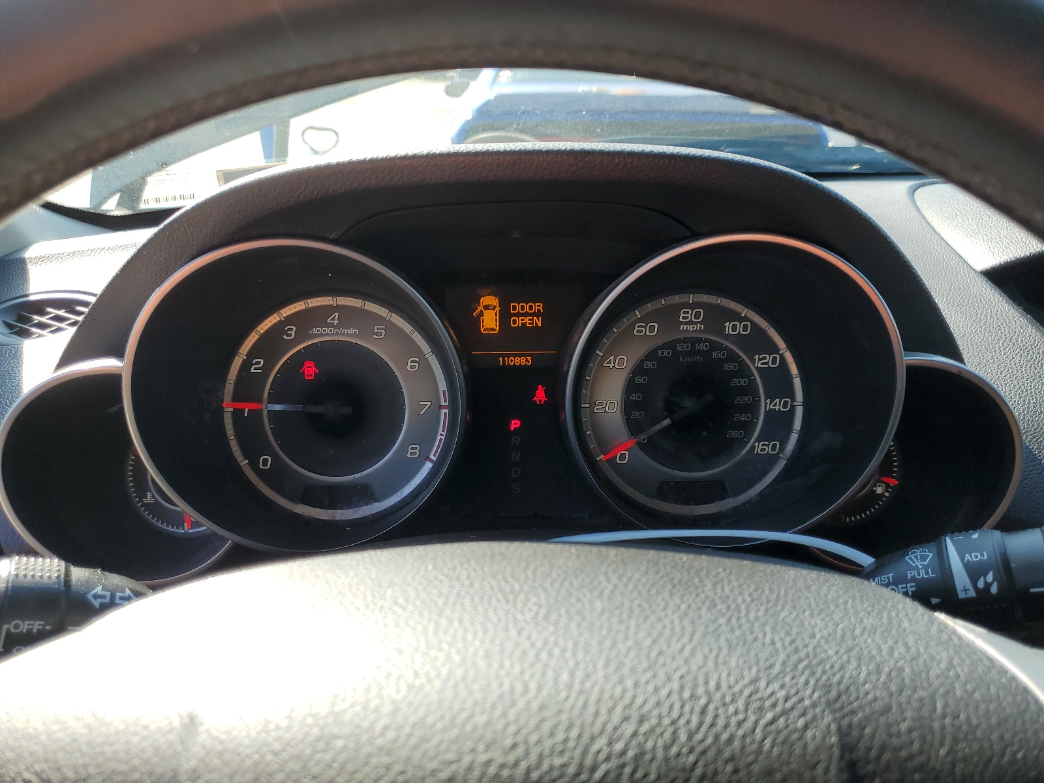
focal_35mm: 26
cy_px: 392
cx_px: 522
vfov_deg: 53.1
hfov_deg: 67.3
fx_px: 784
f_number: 1.5
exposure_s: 1/526
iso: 50
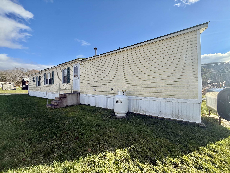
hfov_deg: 102.1
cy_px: 86
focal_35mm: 14
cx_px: 115
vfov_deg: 85.7
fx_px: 93
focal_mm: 2.22
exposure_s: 1/914
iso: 50
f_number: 2.2
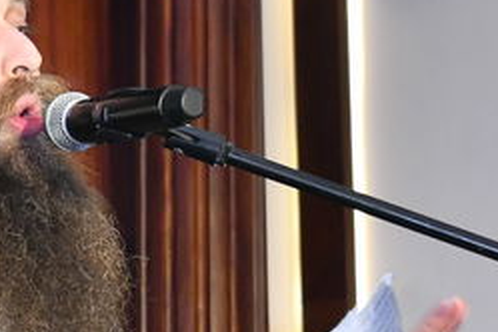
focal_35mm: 348
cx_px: -48
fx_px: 4814
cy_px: 281
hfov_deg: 5.9
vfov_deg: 3.9
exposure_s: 1/200
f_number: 5.6
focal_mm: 62
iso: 1600
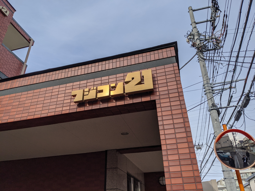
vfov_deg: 51.4
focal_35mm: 27
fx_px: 199
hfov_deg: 65.3
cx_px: 128
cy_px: 96
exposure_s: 1/2924
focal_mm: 4.38
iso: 55
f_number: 1.73
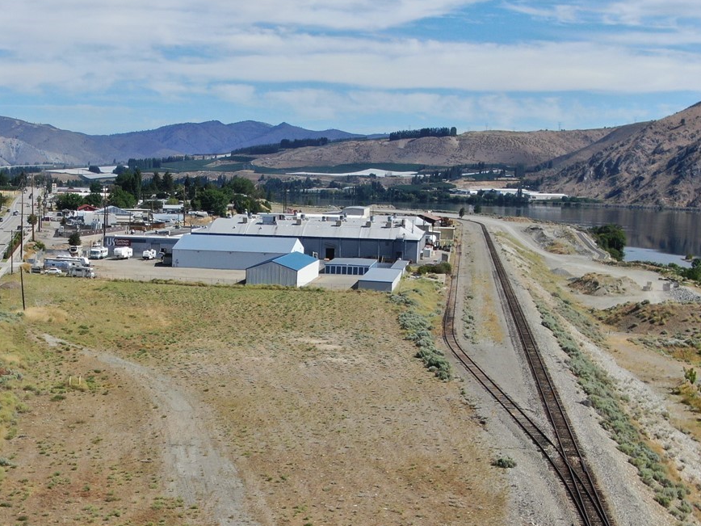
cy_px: 374
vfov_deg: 24.6
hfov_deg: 32.3
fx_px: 1195
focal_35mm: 59
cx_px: 217
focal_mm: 5.45
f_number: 3.1
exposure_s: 1/1250
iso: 100
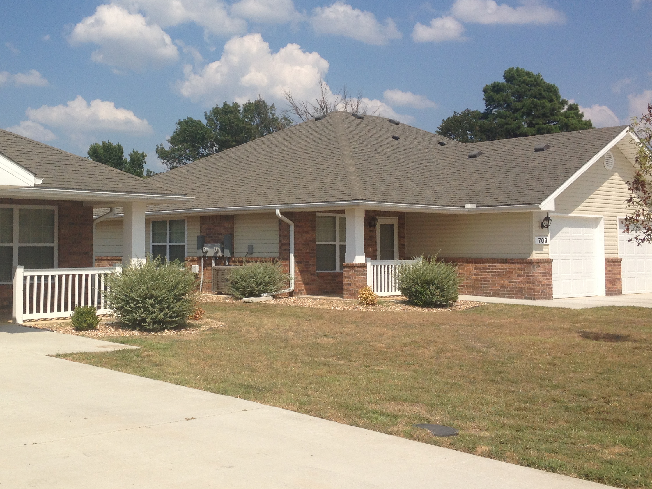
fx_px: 961
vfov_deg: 28.5
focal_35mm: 51
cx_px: 242
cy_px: 197
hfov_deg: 37.3
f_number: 2.4
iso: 50
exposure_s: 1/3067
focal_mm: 4.28
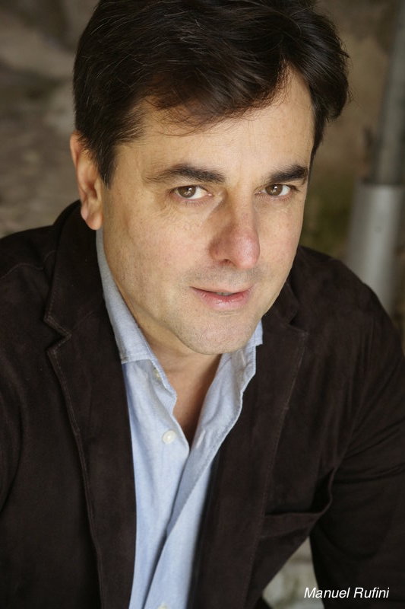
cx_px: 202
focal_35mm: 90
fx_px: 1519
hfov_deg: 15.2
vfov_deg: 22.6
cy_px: 304
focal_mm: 90
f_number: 8
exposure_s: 1/125
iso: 800
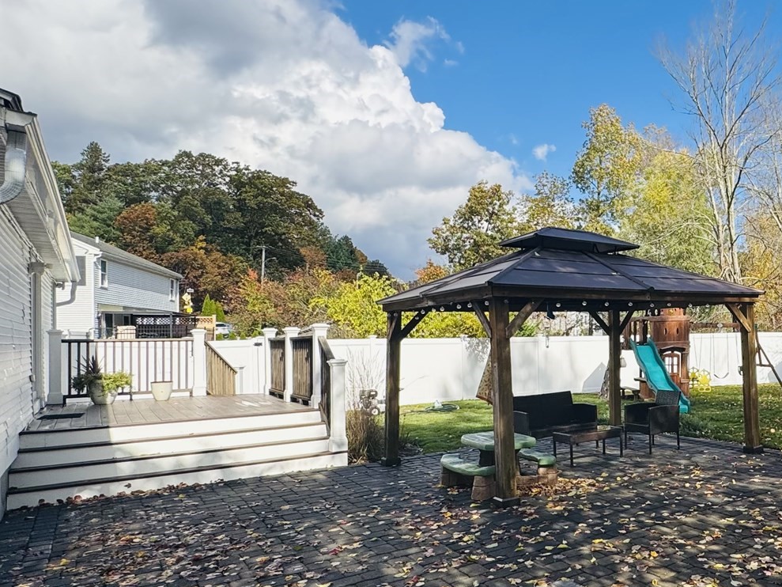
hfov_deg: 55.3
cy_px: 329
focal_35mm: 29
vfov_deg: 48.1
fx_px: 655
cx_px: 671
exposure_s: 1/1449
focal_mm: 2.22
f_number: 2.2
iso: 50
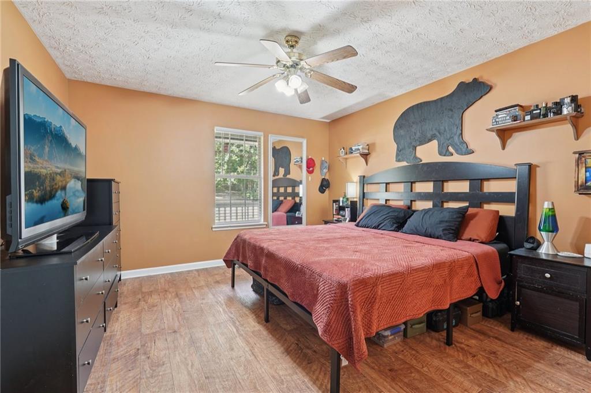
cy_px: 196
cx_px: 296
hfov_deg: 96.8
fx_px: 262
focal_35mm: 16
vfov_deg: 73.7
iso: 800
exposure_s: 1/6
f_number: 8
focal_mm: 16
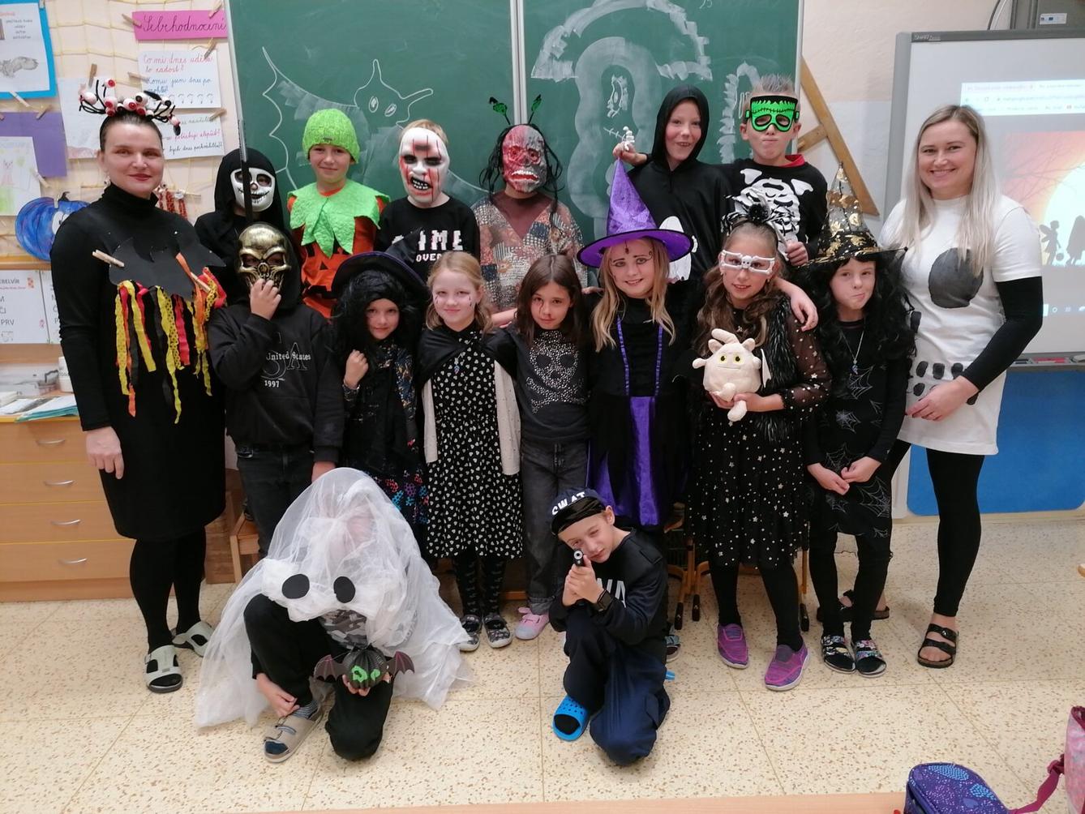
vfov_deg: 51.4
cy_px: 407
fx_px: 846
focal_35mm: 27
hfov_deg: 65.3
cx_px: 542
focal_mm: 4.75
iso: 100
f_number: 1.8
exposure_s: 1/50
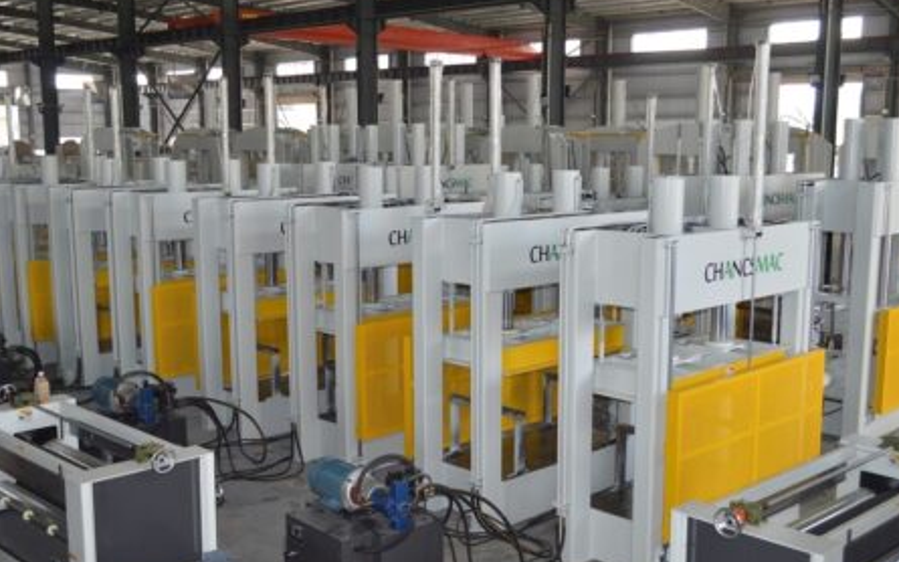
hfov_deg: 58.1
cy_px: 293
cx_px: 469
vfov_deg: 38.3
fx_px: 808
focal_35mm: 33
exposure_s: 1/60
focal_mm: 20
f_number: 4
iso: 400
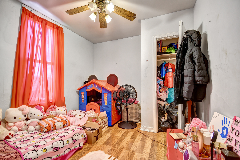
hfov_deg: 100.4
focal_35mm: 15
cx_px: 120
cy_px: 80
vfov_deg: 77.3
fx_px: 100
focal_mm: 10
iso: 200
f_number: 3.5
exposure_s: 1/13
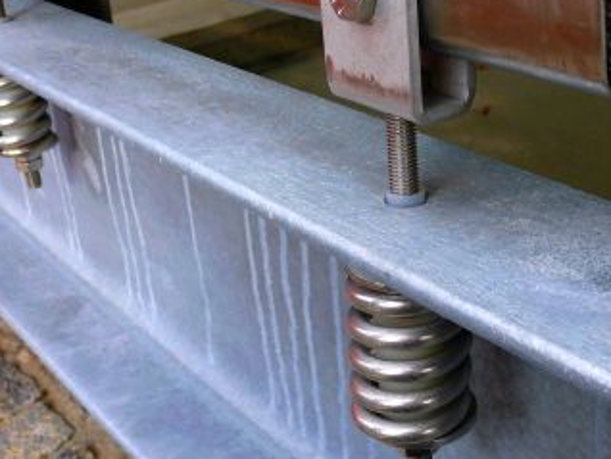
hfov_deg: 34.5
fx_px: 972
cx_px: 417
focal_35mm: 55
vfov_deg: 26.6
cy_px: 210
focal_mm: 7.4
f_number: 4
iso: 100
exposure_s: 1/100
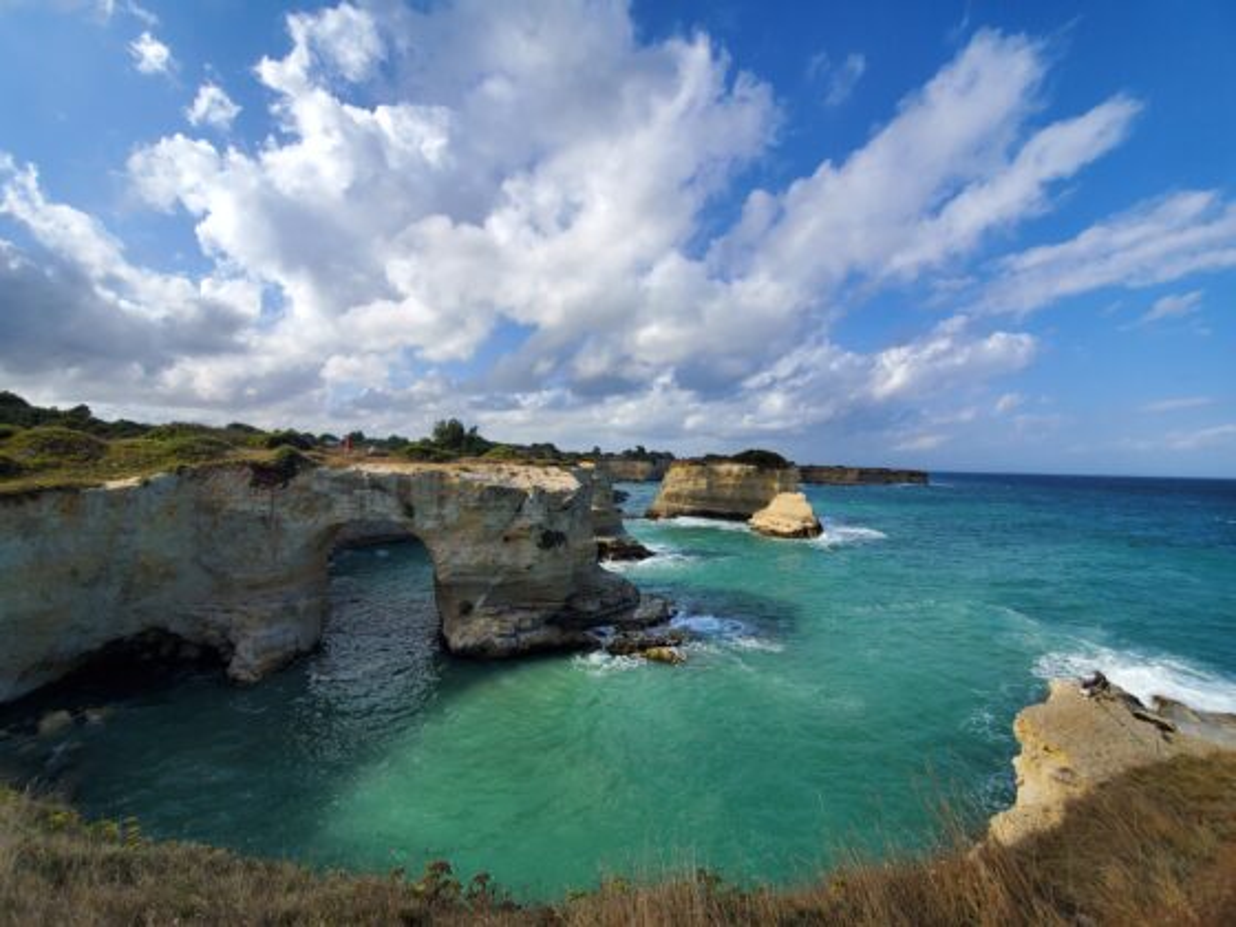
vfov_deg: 89.9
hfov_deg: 106.2
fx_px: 464
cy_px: 464
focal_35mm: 13
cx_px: 618
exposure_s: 1/1169
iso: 50
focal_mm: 1.8
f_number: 2.2
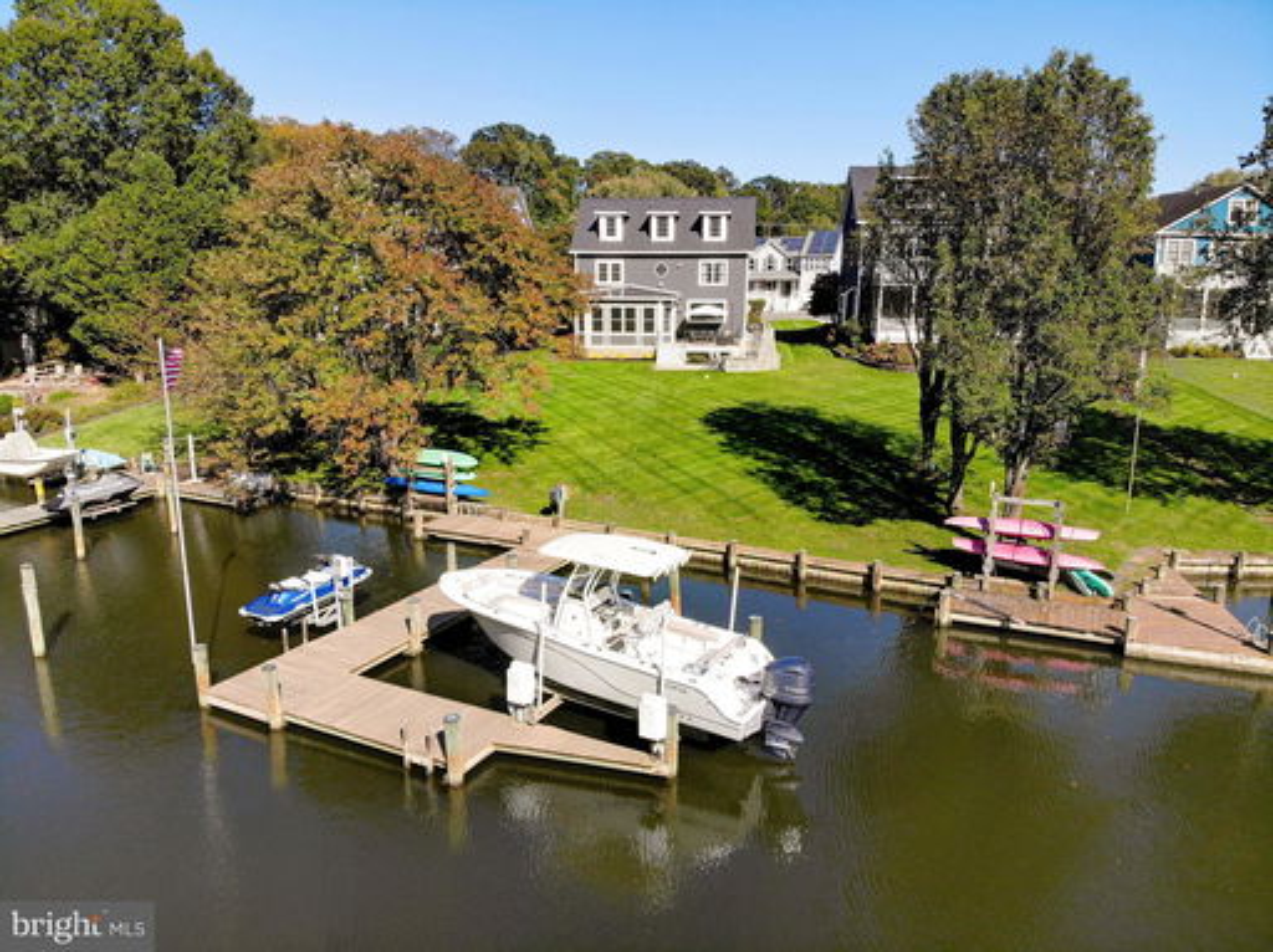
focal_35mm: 24
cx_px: 636
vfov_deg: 56.7
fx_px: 882
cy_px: 476
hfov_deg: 71.6
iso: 100
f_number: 2.8
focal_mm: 4.5
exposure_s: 1/2699
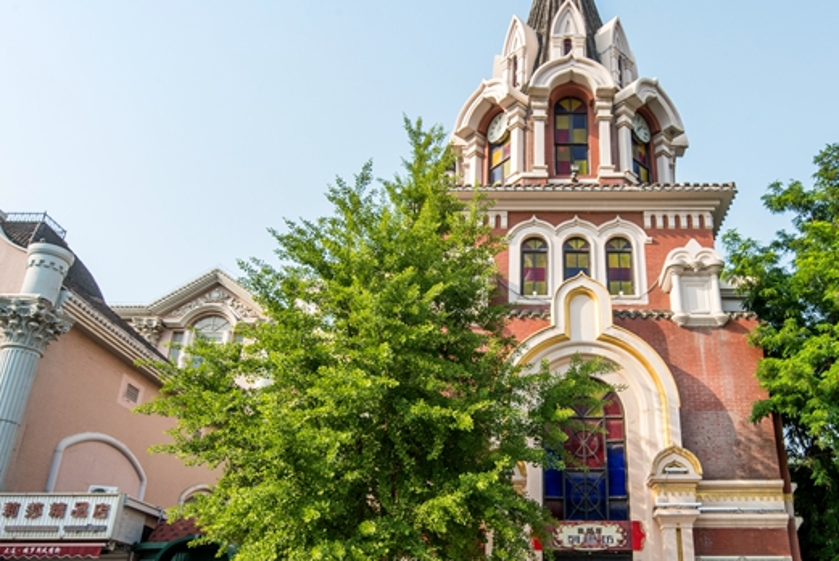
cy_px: 343
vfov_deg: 44.7
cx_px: 538
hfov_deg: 62.5
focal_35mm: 29
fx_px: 676
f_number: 14
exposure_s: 1/100
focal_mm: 14
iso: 200
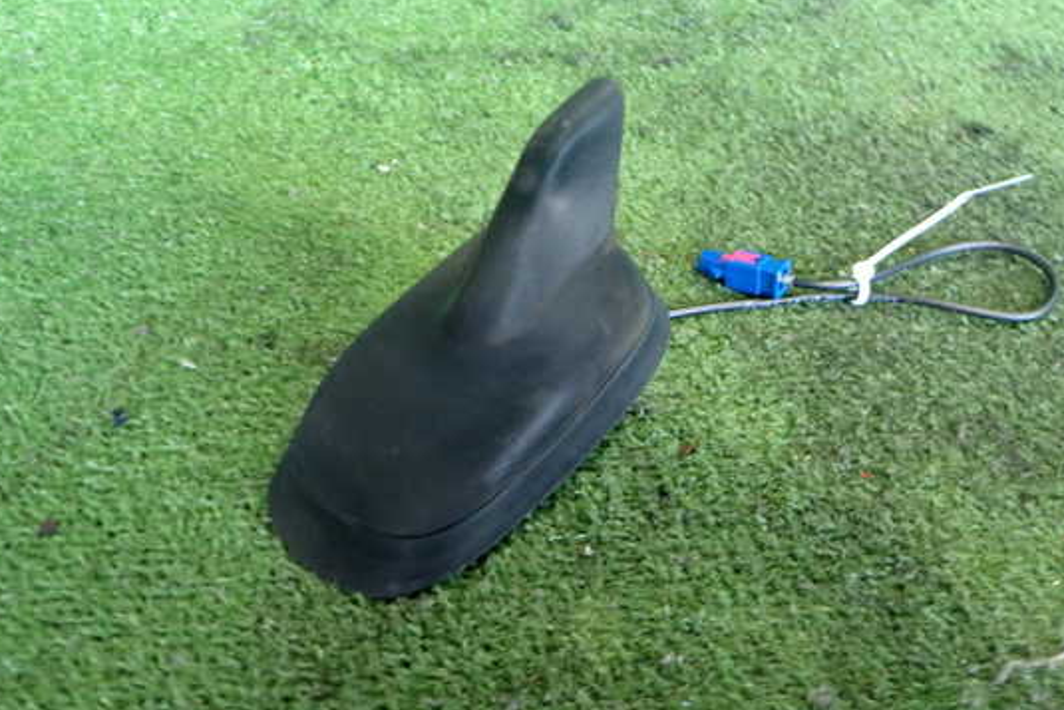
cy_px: 320
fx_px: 1035
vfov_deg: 37.8
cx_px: 567
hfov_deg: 54.4
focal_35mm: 35
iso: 500
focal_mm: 5.4
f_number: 2.3
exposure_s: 1/30
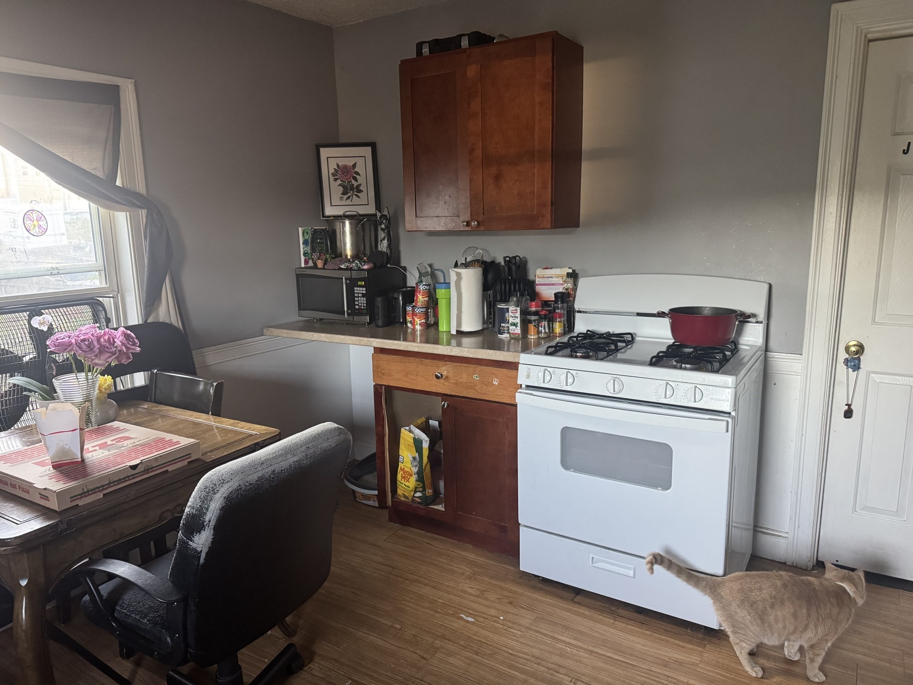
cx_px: 456
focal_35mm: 24
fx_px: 633
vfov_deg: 56.8
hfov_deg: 71.6
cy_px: 342
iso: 640
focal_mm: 6.76
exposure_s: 1/60
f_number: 1.78
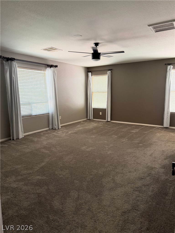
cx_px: 88
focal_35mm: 24
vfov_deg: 71.6
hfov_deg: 56.8
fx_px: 162
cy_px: 116
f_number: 1.78
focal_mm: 6.76
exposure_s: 1/120
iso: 200
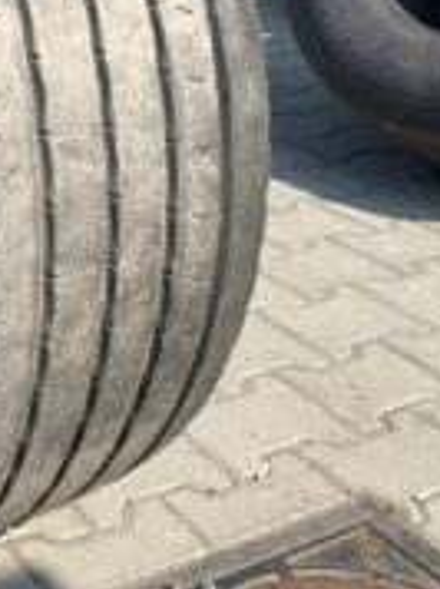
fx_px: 1070
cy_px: 121
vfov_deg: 30.1
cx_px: -50
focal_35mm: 63
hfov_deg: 21.9
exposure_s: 1/1377
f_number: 1.8
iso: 32
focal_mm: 4.25
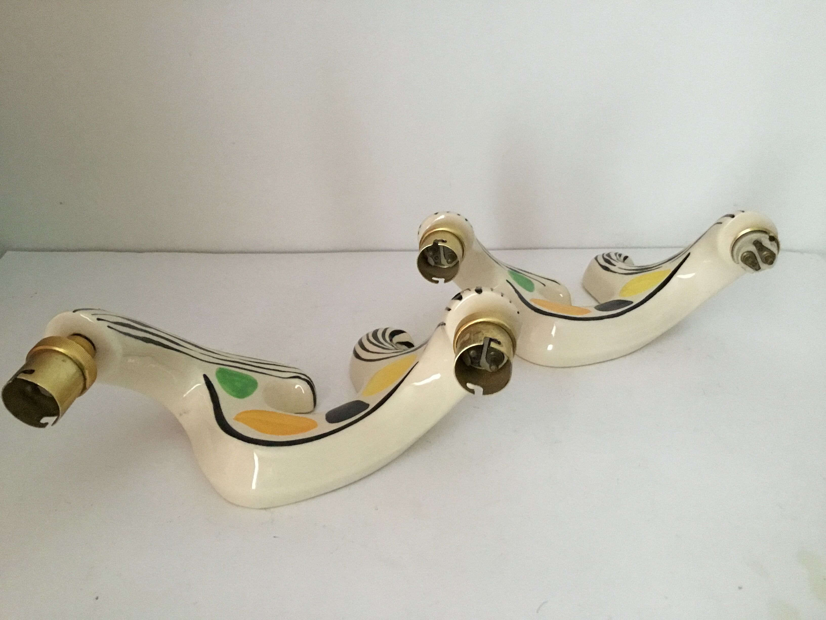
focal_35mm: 31
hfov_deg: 58.4
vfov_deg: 45.4
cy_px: 310
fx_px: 740
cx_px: 413
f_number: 2.4
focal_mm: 3.3
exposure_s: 1/25
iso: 250
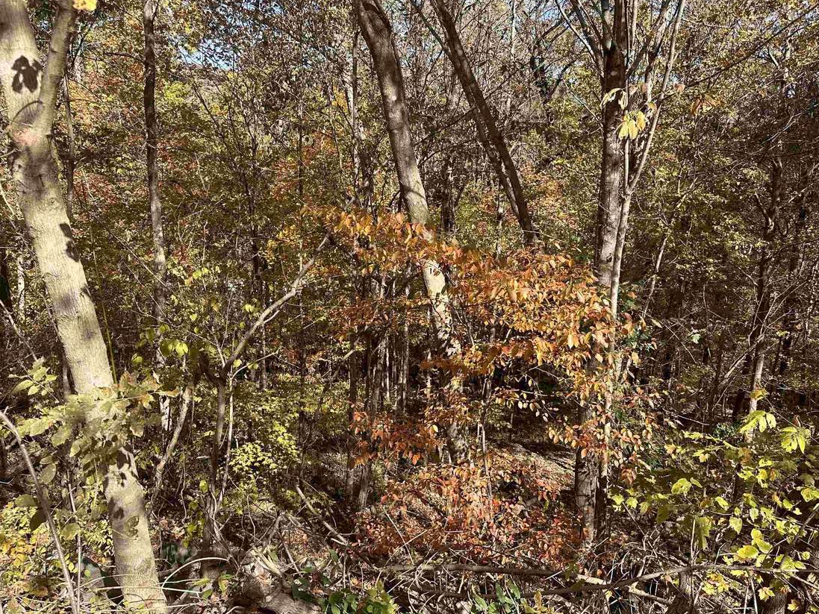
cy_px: 325
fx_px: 663
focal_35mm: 28
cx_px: 407
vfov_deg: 49.7
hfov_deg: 63.4
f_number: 1.78
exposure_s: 1/1289
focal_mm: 6.86
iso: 80
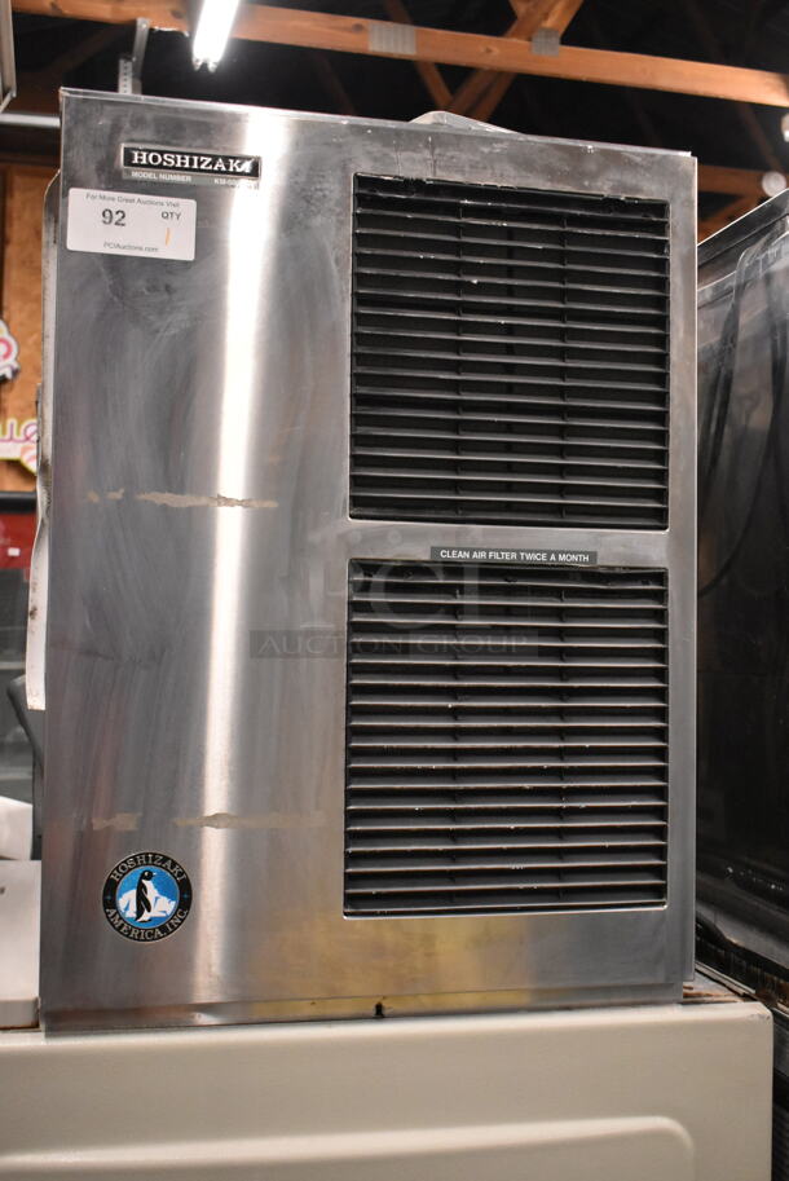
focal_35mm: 40
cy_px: 590
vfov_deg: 47.9
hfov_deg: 33.1
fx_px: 1329
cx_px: 394
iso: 4500
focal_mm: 27
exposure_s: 1/125
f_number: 4
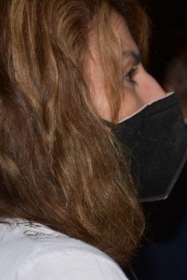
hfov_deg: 13.1
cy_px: 141
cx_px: 337
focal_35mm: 94
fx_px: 732
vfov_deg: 21.7
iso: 250
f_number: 3.8
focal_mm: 26
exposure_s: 1/60
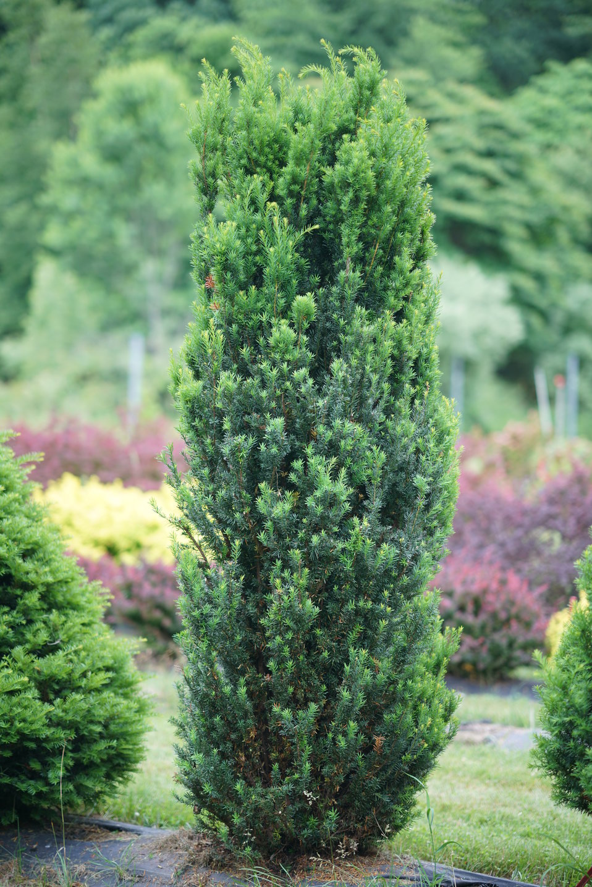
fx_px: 2095
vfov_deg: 23.9
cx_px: 296
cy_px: 444
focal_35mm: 85
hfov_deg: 16.1
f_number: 1.4
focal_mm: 85
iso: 100
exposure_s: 1/250
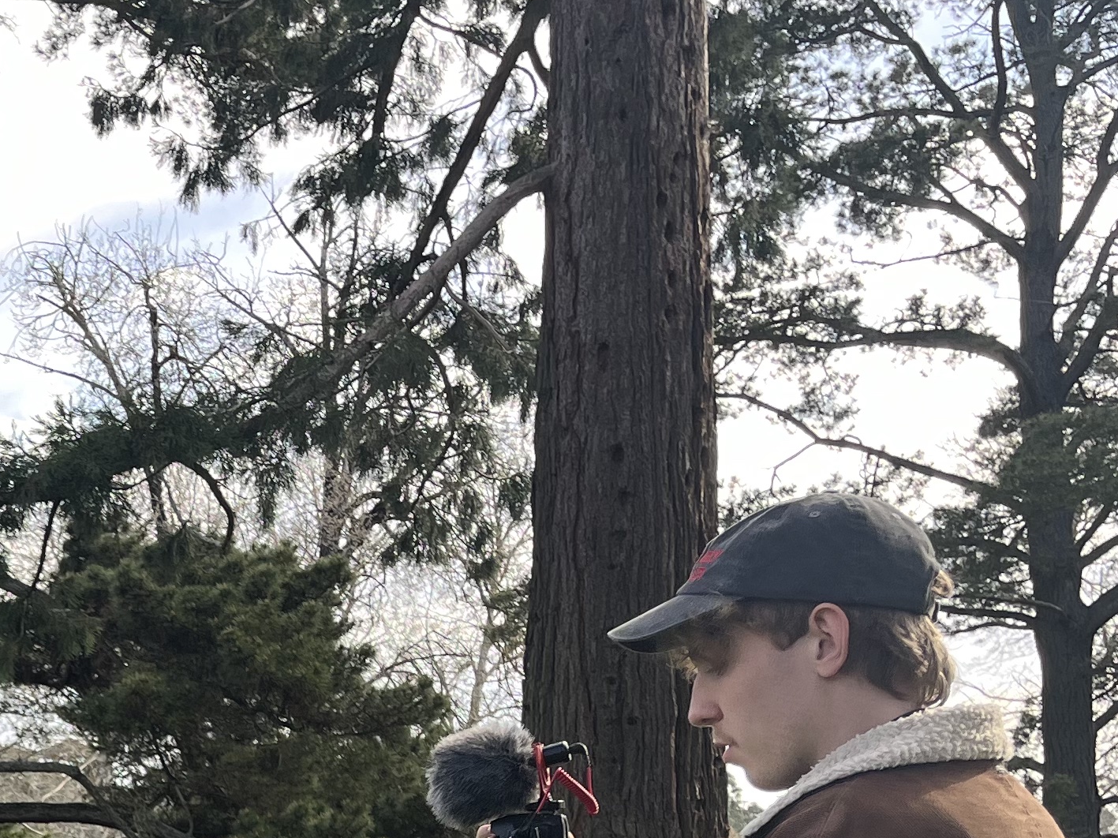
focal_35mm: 74
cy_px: 1064
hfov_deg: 24.4
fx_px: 2389
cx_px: -151
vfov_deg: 18.6
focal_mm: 5.1
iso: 50
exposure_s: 1/469
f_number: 1.6
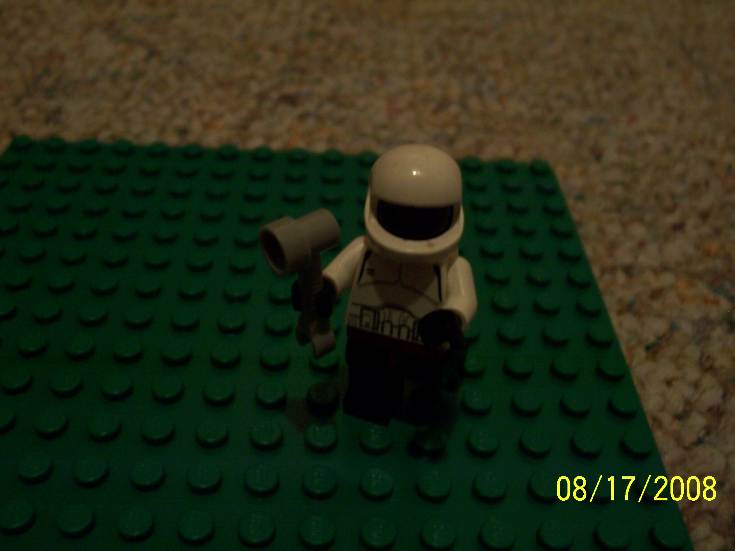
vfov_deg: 39.7
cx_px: 372
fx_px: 764
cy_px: 269
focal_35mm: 36
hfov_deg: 51.4
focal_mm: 5.6
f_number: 2.7
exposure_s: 1/8
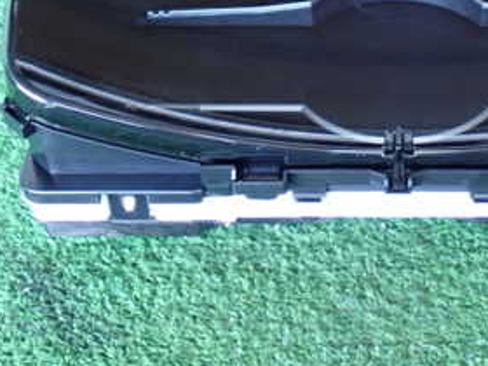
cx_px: 403
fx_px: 1241
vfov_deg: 16.4
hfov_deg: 21.9
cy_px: -16
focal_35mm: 88
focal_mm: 7.31
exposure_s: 1/30
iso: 800
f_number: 2.8
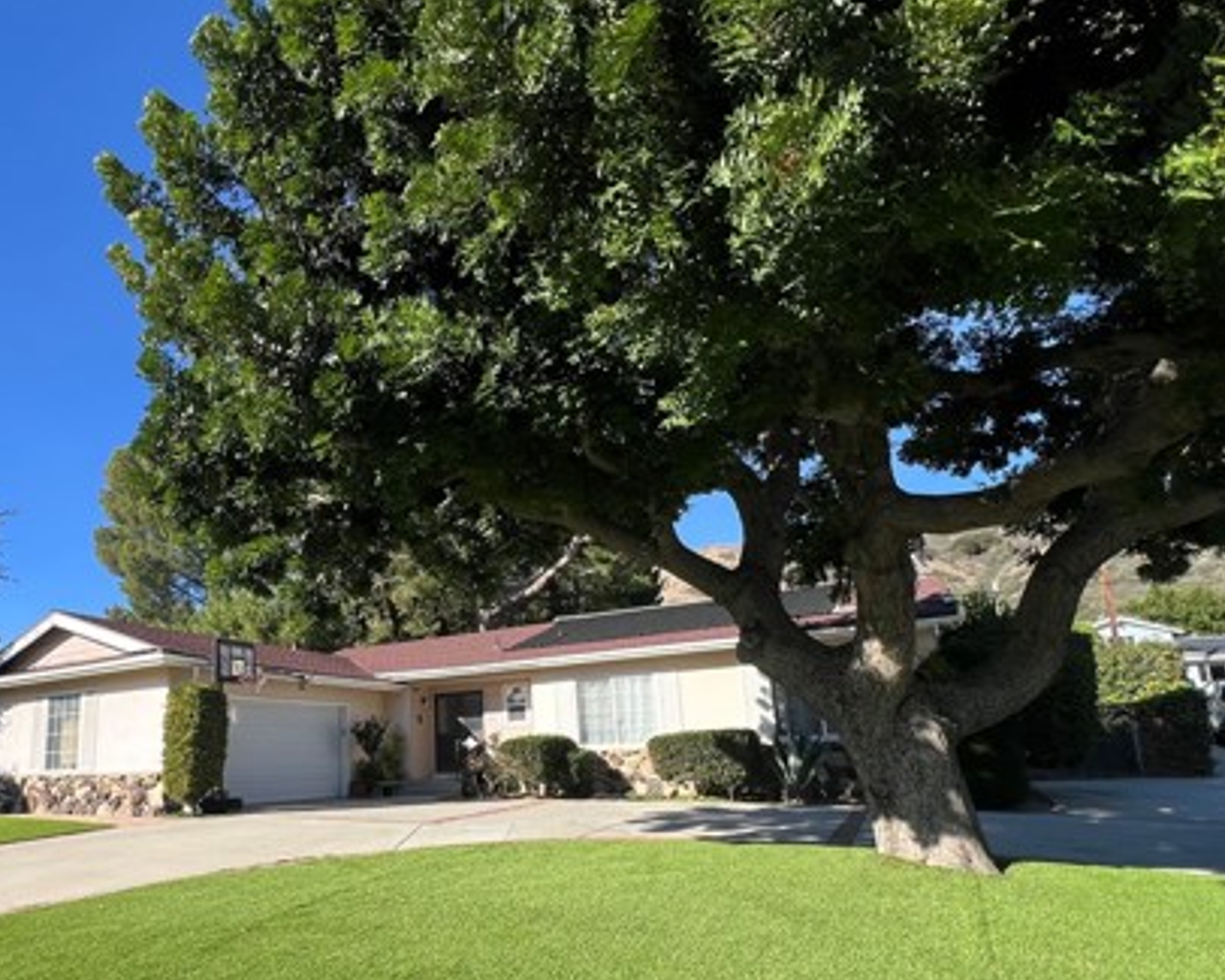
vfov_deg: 66.9
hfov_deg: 78.1
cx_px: 422
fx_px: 725
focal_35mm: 20
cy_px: 624
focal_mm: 1.57
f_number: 1.8
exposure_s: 1/951
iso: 32
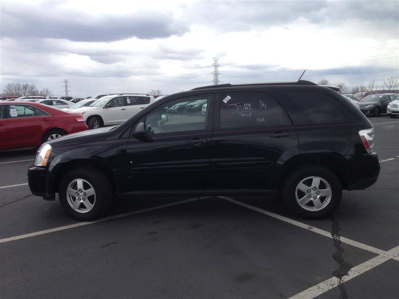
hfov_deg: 55.4
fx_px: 380
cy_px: 150
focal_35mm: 33
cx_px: 200
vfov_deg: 42.9
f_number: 2.4
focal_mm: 4.13
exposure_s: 1/669
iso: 50
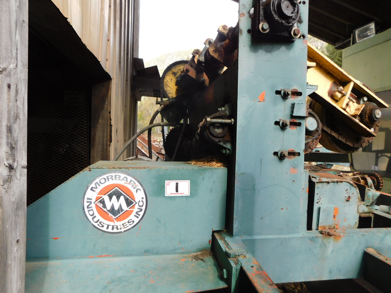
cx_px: 196
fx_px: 260
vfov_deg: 58.9
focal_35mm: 23
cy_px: 146
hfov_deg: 73.9
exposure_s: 1/160
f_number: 3
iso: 125
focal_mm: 4
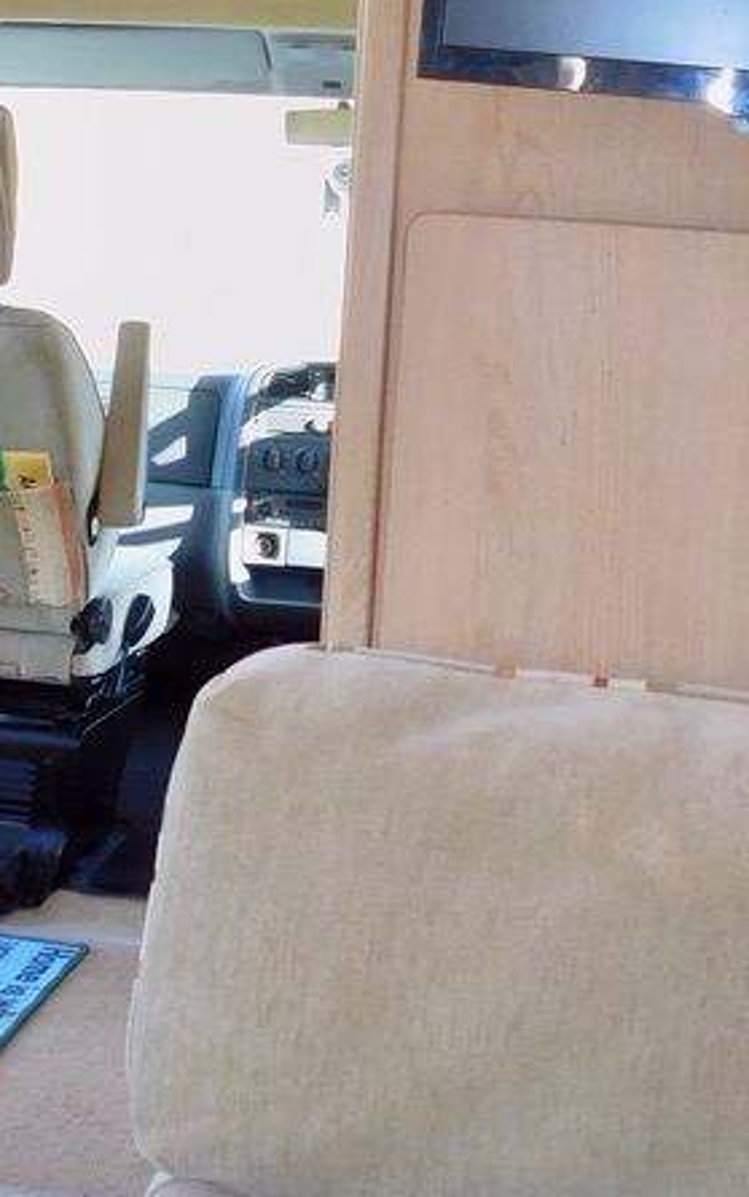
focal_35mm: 70
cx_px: 191
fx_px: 2285
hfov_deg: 18.5
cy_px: 295
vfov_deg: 28.9
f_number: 3
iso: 125
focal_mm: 4
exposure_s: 1/30
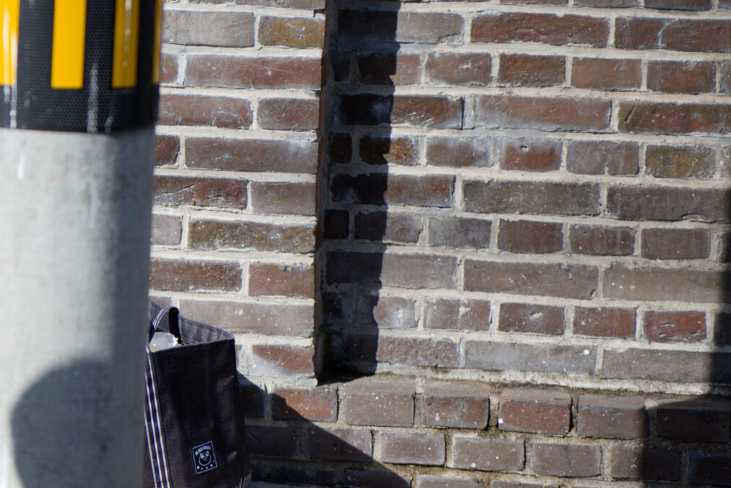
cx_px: -188
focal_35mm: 214
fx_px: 4347
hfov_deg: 9.5
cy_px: 334
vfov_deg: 6.4
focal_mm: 85
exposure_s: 1/5000
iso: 100
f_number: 1.6
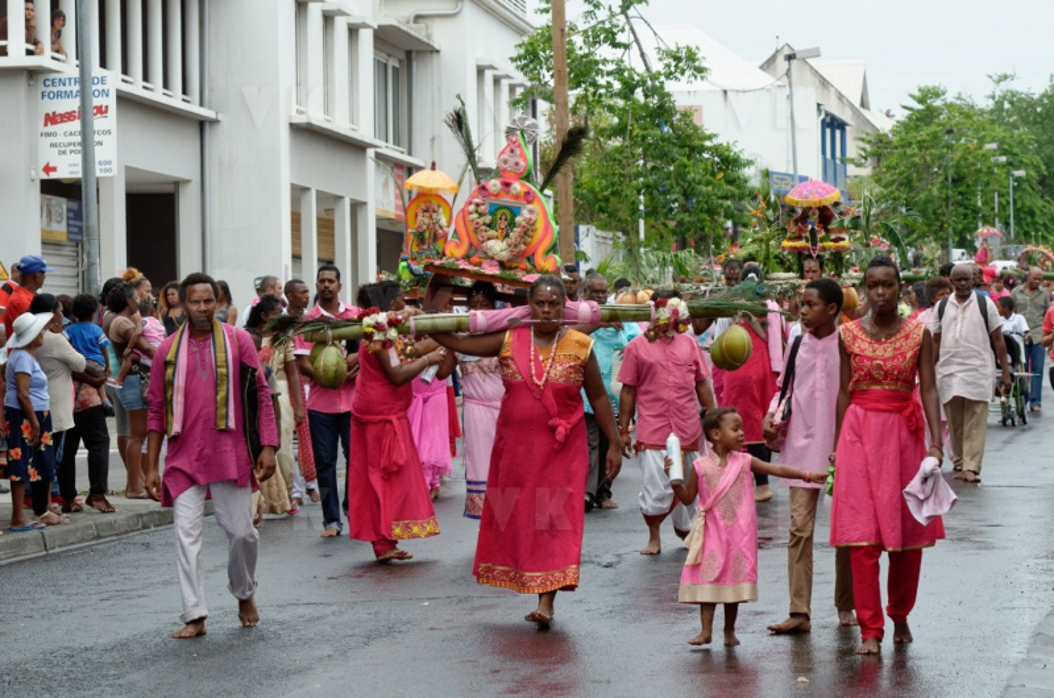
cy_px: 349
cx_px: 527
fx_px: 3594
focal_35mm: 123
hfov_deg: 16.7
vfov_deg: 11.1
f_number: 6.3
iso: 200
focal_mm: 82
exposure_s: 1/400
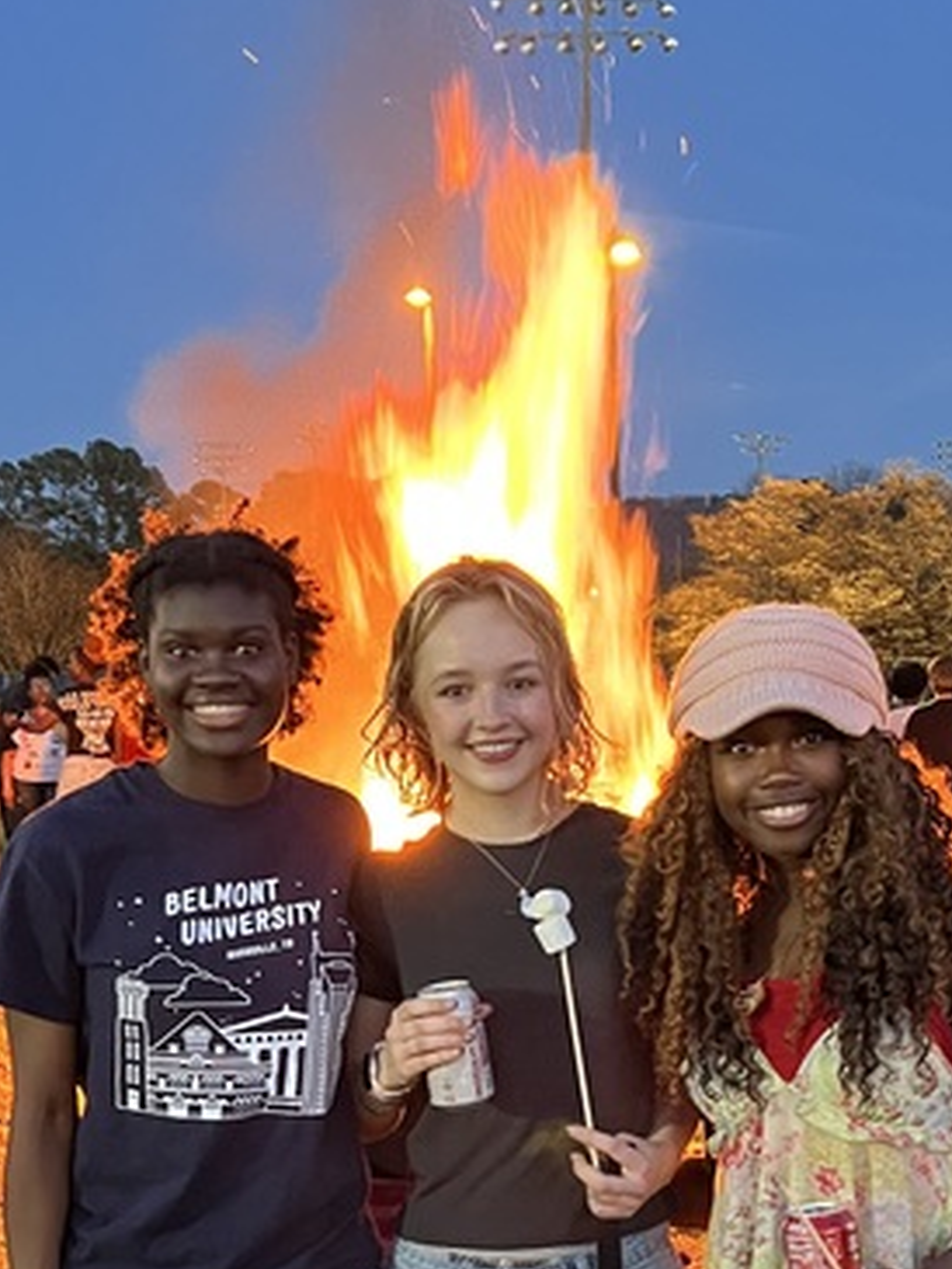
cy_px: 980
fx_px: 2089
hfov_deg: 25.7
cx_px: 500
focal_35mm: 57
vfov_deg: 33.0
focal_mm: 5.7
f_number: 1.5
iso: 640
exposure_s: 1/35
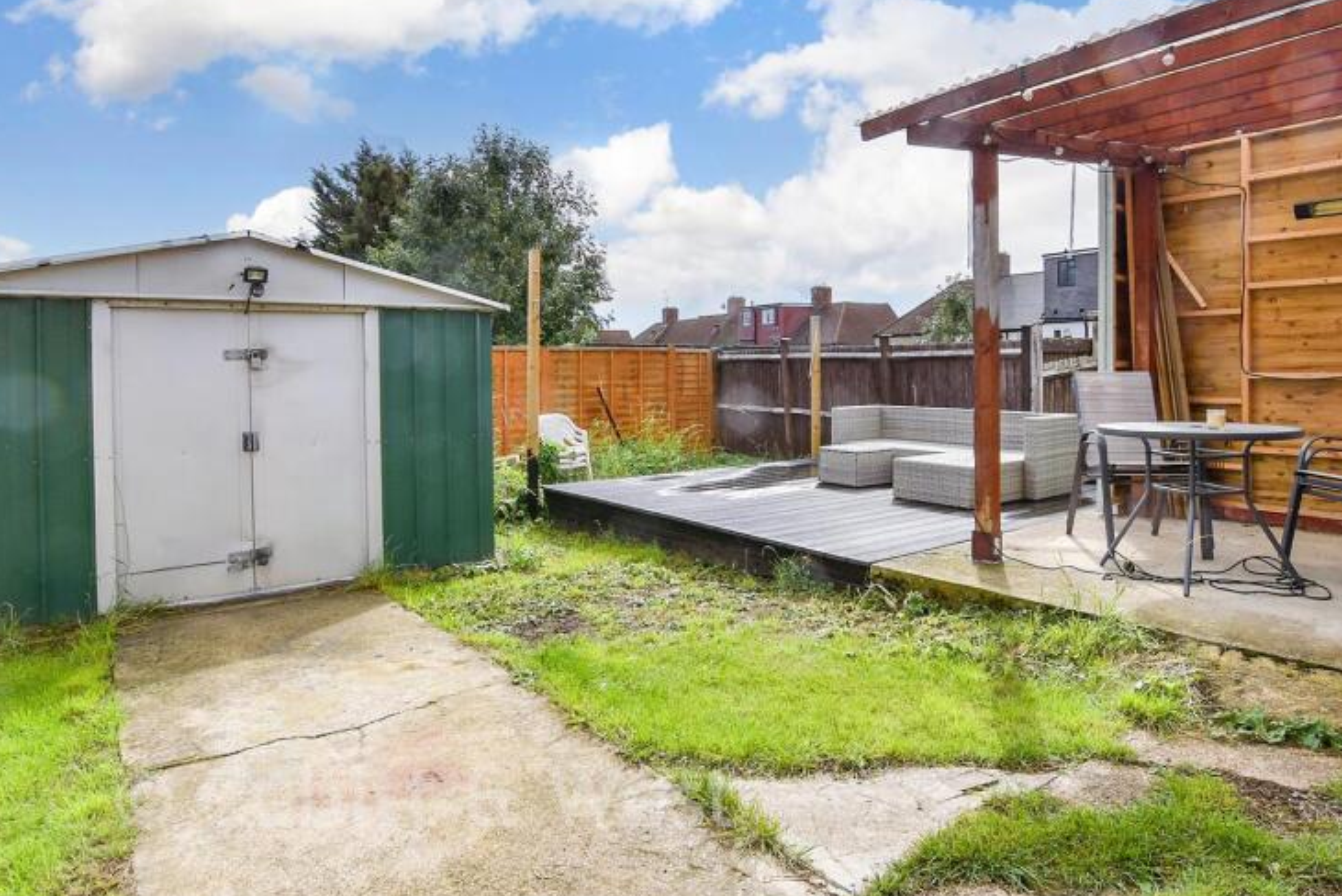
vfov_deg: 59.2
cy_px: 368
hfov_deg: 81.0
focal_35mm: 21
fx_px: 783
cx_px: 725
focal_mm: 10
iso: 160
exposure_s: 1/250
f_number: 8
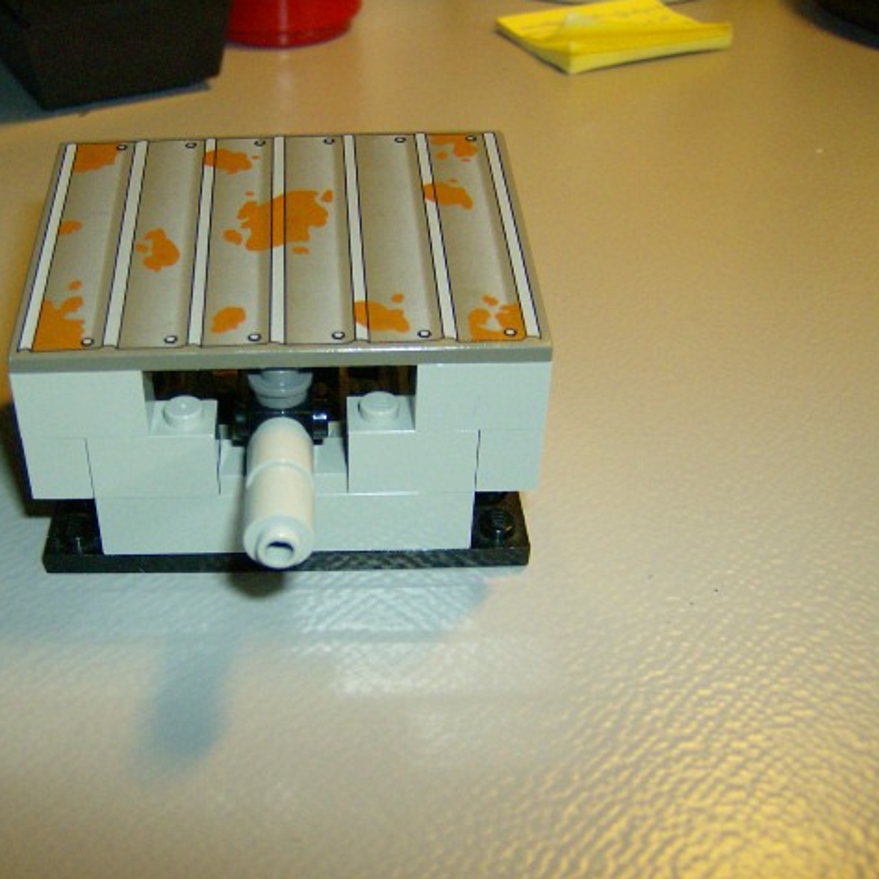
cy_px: 441
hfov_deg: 38.7
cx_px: 295
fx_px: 1235
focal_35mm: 43
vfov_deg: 39.2
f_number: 2.8
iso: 200
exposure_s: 1/60
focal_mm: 6
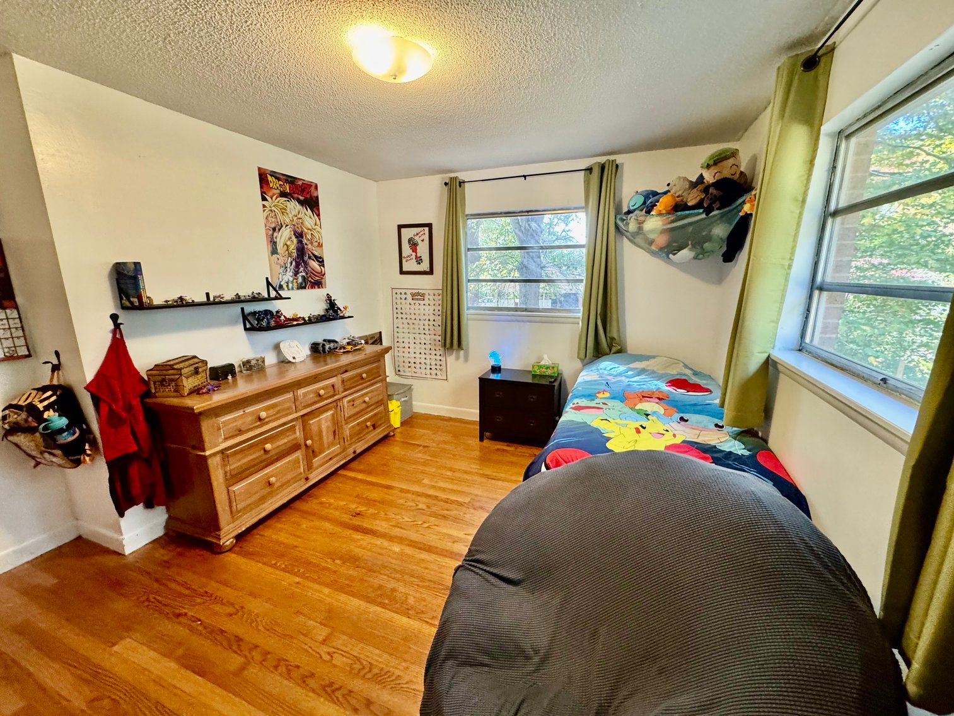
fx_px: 386
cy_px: 358
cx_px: 477
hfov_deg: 102.1
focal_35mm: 14
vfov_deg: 85.7
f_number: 2.2
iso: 400
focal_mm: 2.22
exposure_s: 1/60
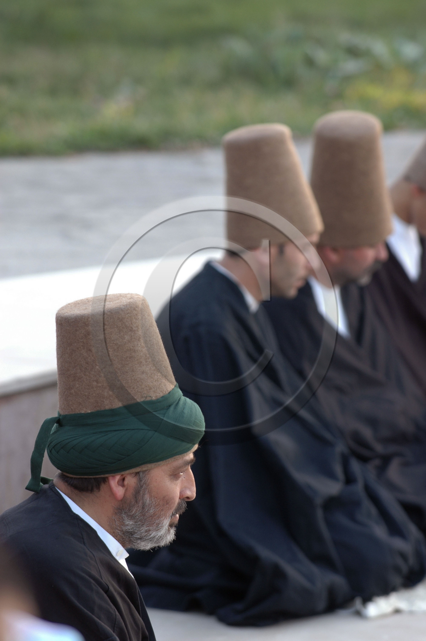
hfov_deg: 4.6
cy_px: 320
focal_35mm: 300
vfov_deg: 6.9
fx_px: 5334
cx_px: 213
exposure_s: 1/20
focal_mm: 200
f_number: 4
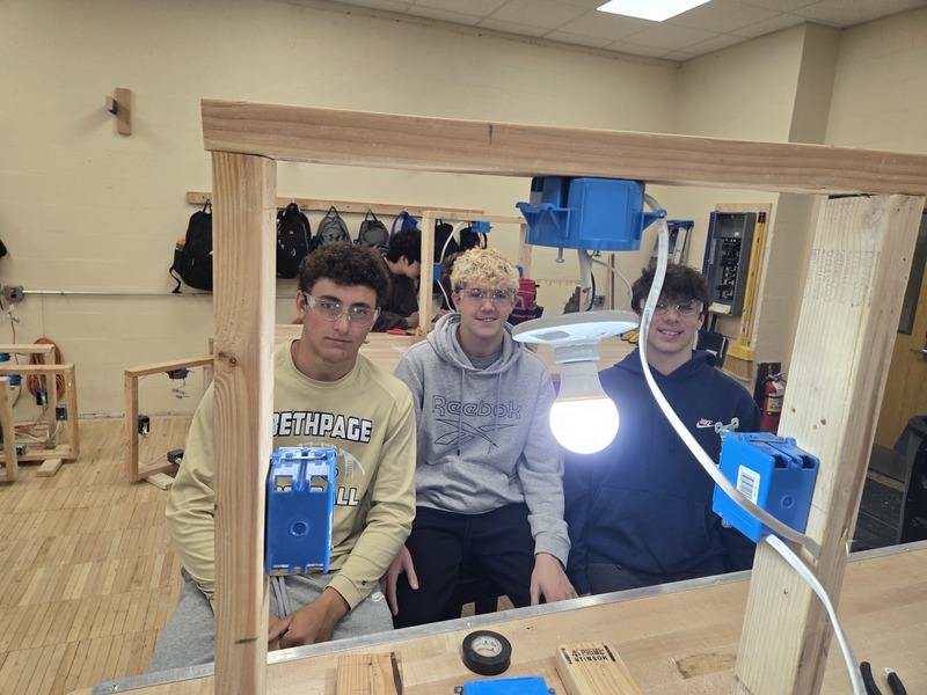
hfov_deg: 73.9
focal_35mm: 23
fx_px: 616
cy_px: 348
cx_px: 464
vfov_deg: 58.9
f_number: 1.8
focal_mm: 5.4
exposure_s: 1/120
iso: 100
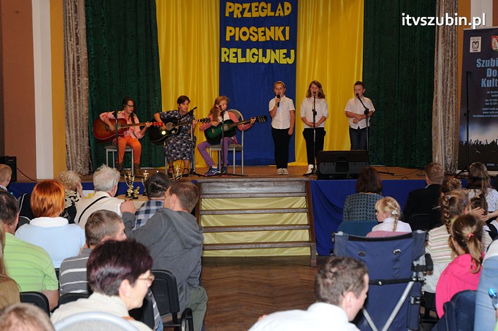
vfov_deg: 19.7
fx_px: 954
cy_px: 166
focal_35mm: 69
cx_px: 249
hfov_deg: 29.3
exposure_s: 1/60
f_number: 4.5
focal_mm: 46
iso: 800
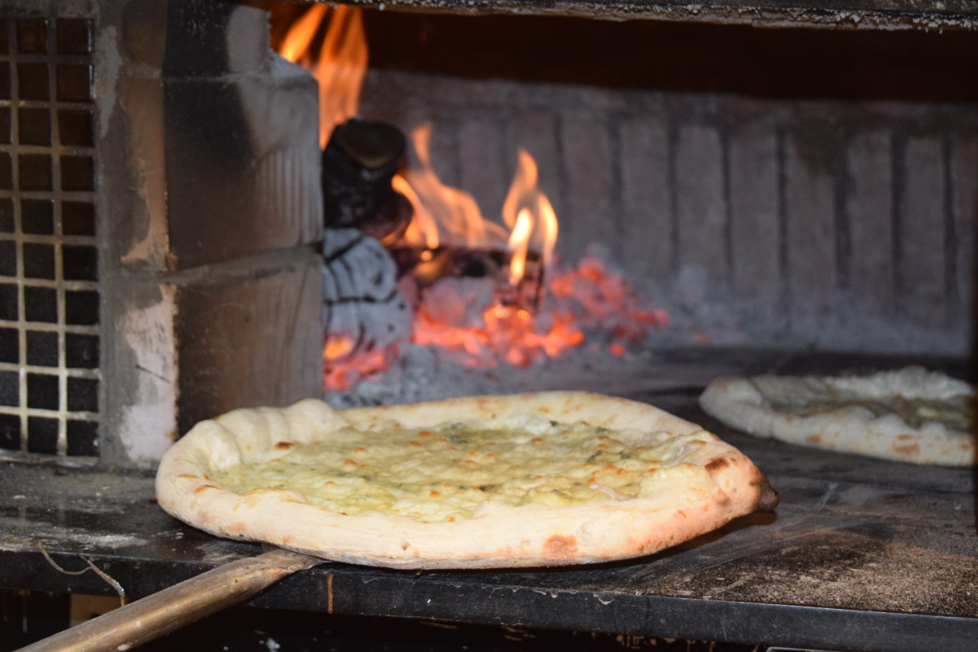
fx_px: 2241
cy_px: 326
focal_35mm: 82
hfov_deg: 24.6
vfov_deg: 16.6
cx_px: 489
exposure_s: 1/60
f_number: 5.6
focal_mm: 55
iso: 1800
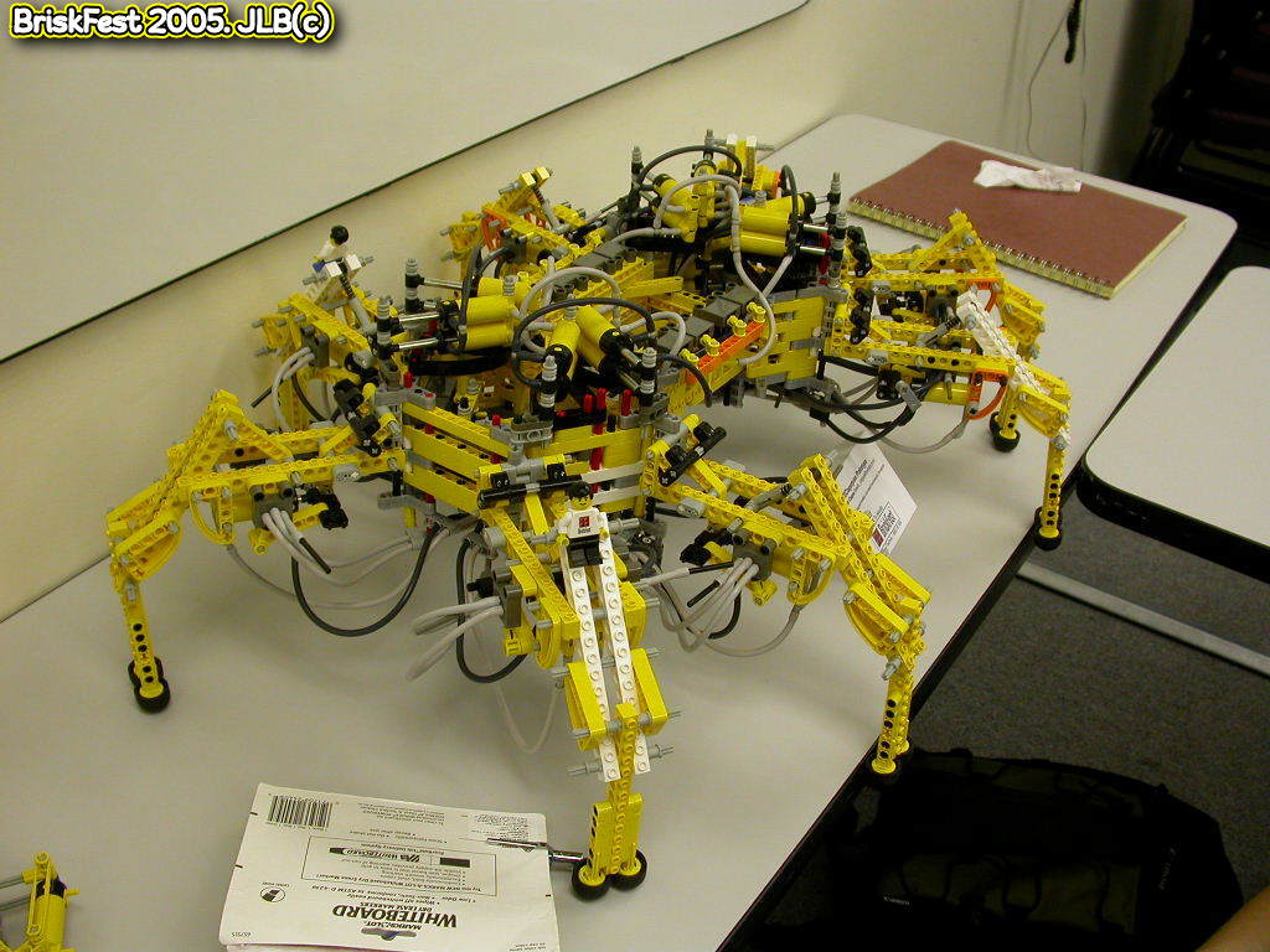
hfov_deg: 49.0
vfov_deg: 37.7
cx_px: 635
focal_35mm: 38
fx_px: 1394
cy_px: 476
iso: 100
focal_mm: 7.85
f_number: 3
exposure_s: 1/47.2
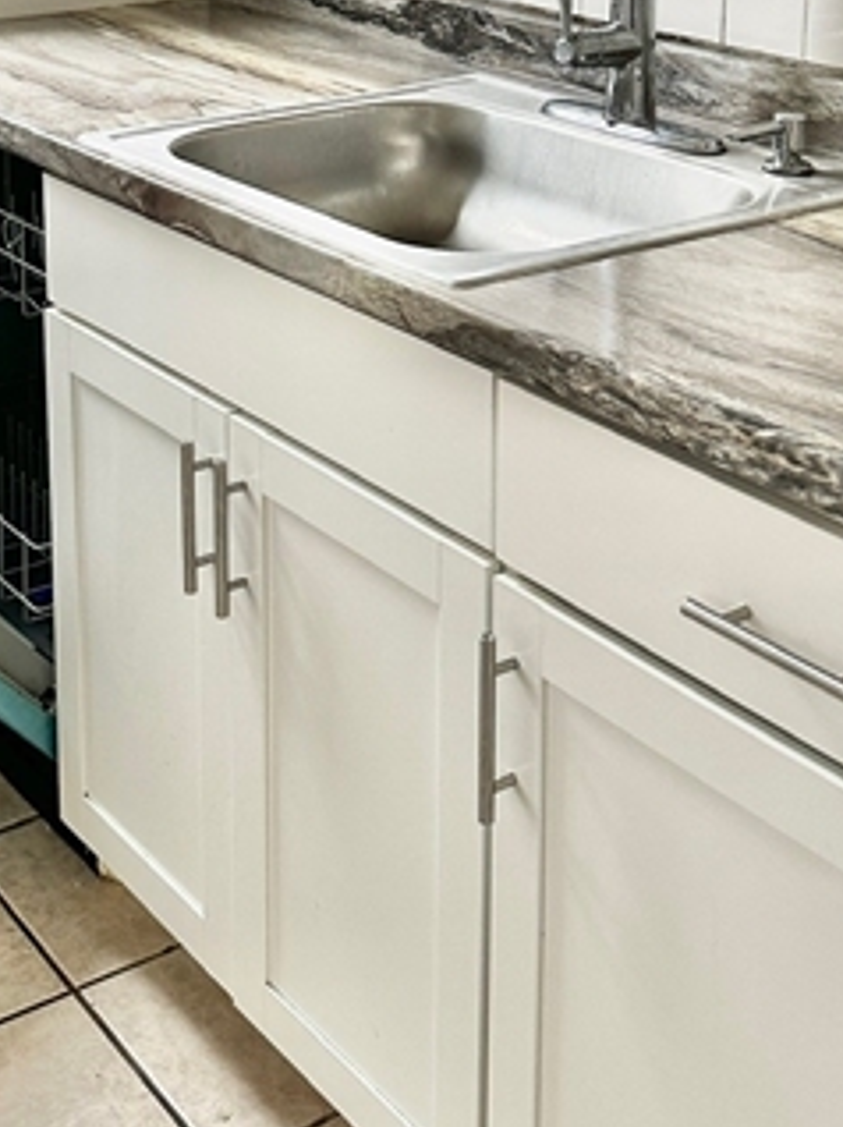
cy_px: 71
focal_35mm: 58
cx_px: 259
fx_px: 1886
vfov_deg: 31.4
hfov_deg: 25.0
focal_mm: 6.86
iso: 125
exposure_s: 1/121
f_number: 1.78
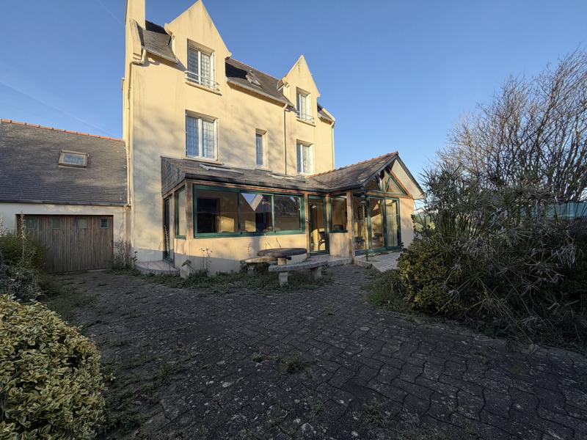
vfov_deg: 85.7
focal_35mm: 14
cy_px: 220
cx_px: 294
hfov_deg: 102.1
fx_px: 237
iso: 40
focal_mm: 2.22
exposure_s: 1/574
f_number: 2.2
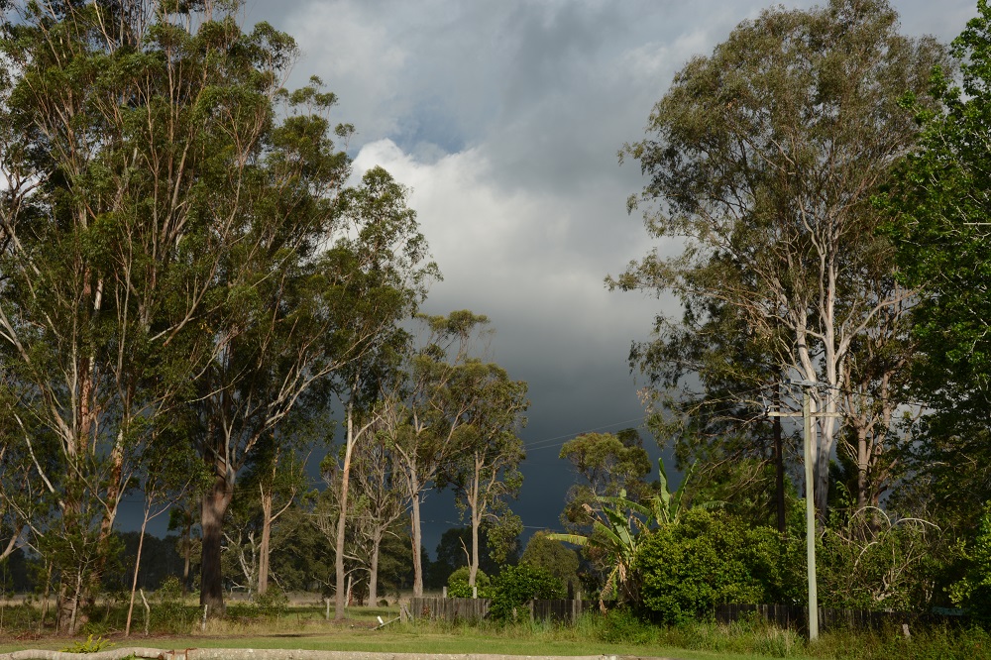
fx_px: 1816
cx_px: 496
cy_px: 330
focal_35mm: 66
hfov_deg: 30.5
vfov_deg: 20.6
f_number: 16
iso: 100
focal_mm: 44
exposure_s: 1/100
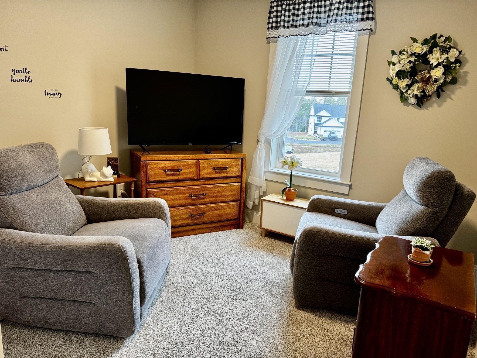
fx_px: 331
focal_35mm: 24
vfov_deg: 56.8
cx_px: 238
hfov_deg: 71.6
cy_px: 179
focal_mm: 6.76
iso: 125
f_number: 1.78
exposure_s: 1/60
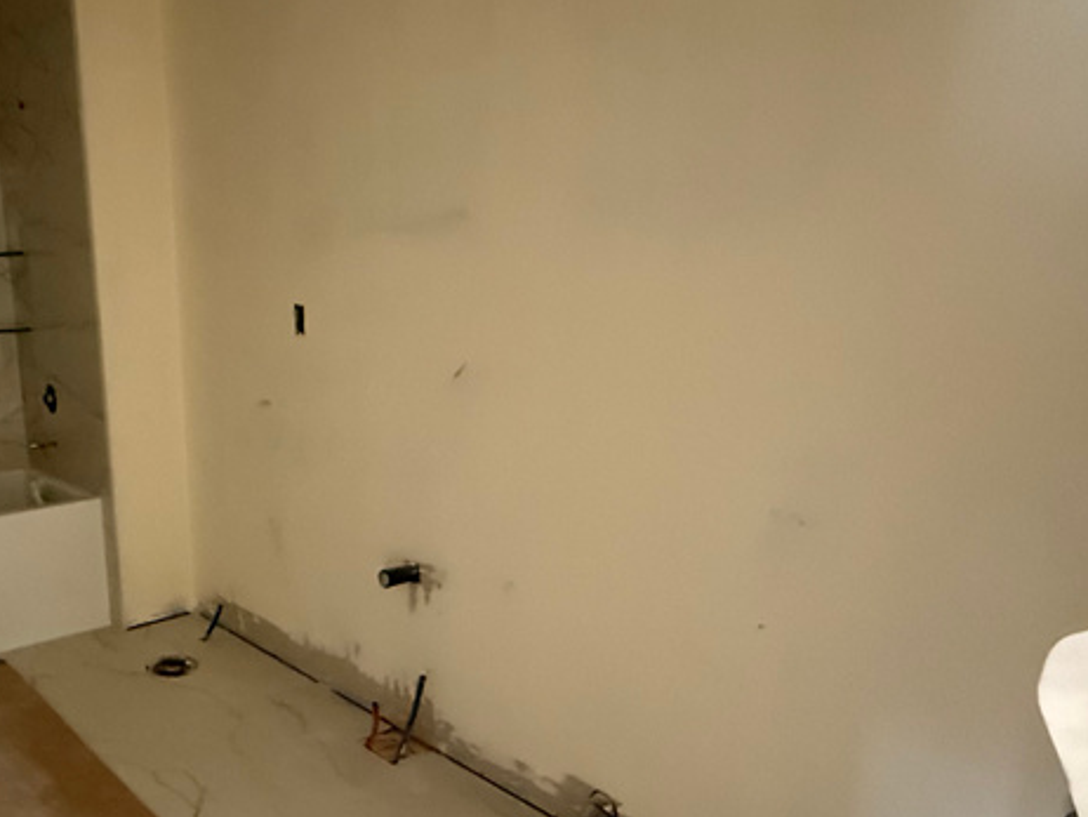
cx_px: 212
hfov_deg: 54.2
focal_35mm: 31
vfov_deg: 45.2
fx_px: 975
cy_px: 499
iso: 1600
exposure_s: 1/54
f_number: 2.2
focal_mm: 2.22
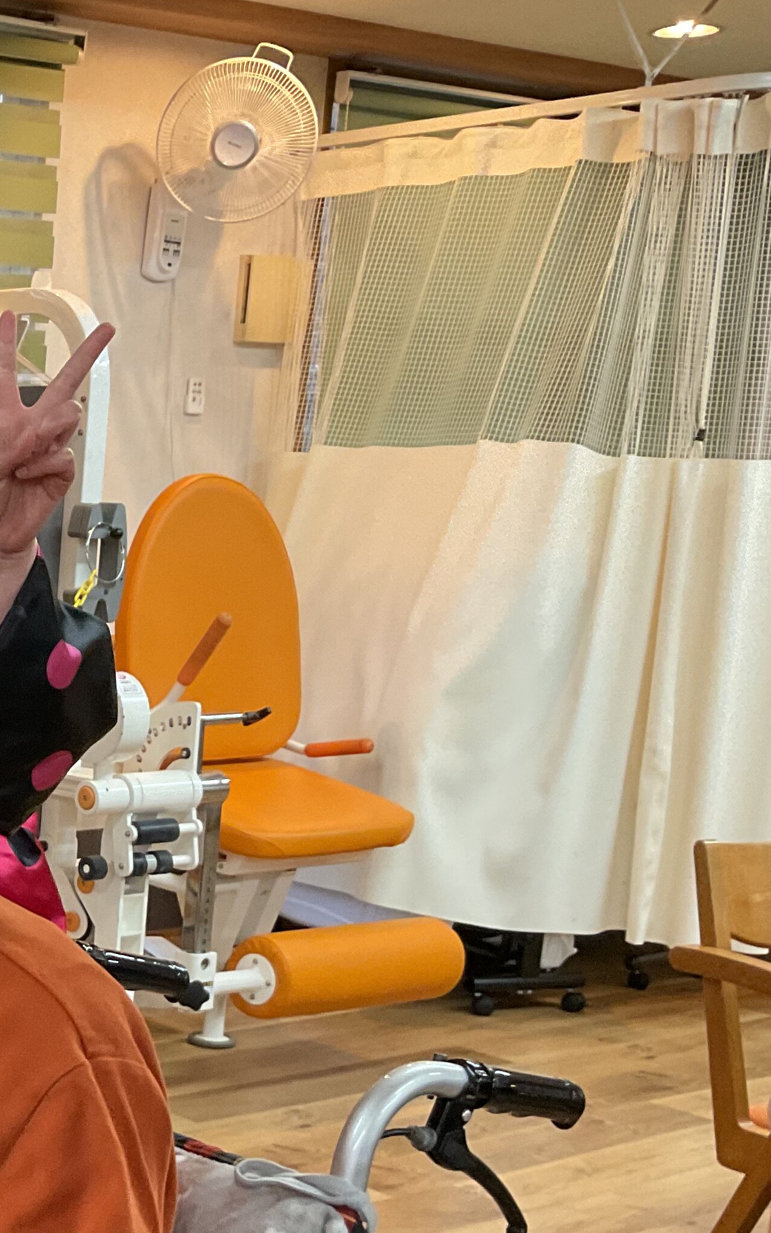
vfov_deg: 32.9
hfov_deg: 18.8
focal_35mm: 61
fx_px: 2051
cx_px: -380
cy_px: 911
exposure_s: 1/60
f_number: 1.8
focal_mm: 3
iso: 160
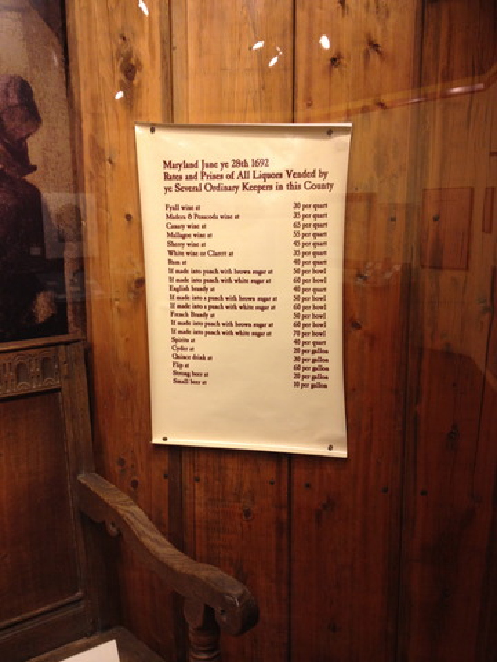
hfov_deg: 40.7
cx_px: 248
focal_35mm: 35
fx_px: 670
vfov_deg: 52.6
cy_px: 331
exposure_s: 1/20
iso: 125
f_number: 2.4
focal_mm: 4.28
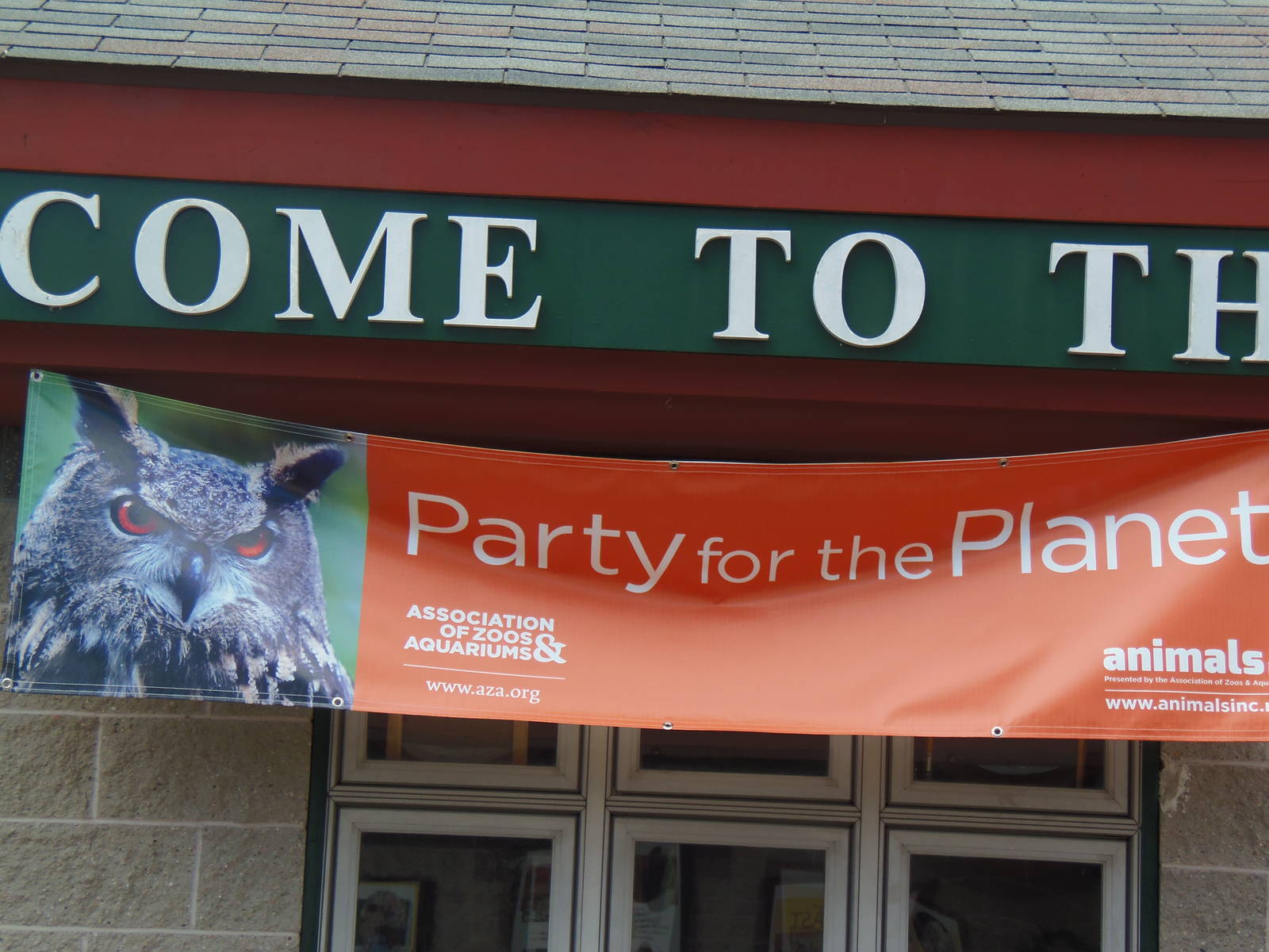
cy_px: 476
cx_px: 634
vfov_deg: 14.9
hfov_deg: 19.8
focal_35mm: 99
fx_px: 3629
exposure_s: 1/250
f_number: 4.4
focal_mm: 18.4
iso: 64
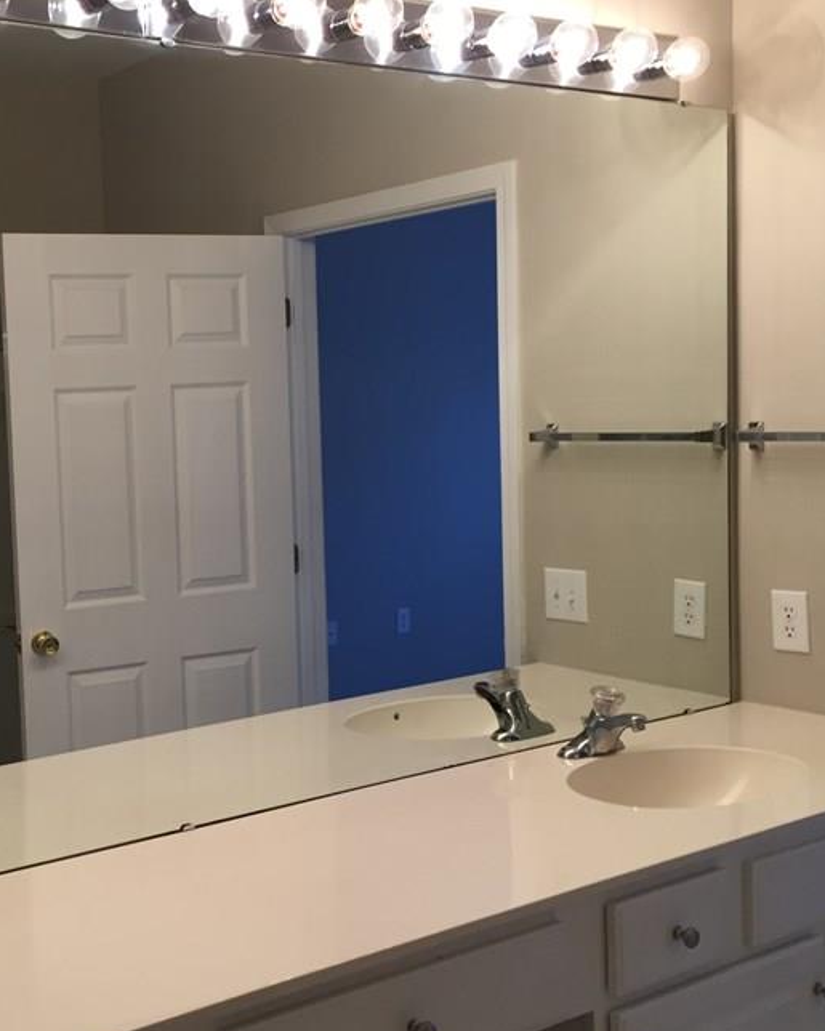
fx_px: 1374
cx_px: 175
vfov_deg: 41.2
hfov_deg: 32.6
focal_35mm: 45
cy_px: 511
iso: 32
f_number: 2.2
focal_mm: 4.15
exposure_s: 1/30
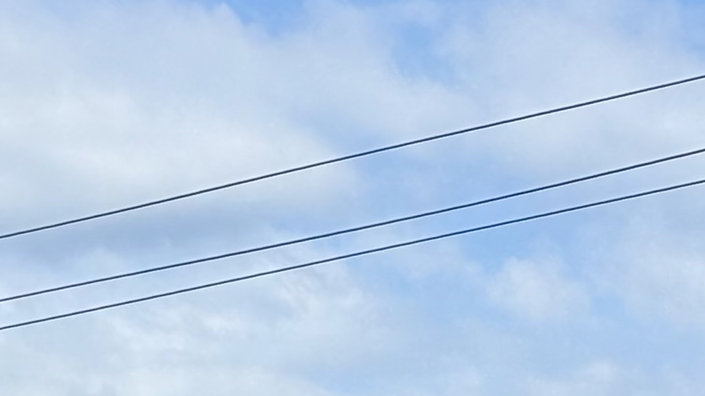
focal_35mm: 225
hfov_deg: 9.5
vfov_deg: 5.3
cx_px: 107
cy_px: 879
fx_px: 4206
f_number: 1.6
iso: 32
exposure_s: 1/3125
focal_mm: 5.96
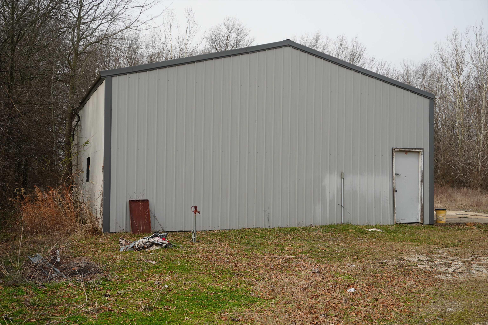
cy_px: 162
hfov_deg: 46.4
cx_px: 244
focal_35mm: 42
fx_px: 569
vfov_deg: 31.9
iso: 100
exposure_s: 1/200
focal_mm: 28
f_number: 5.6
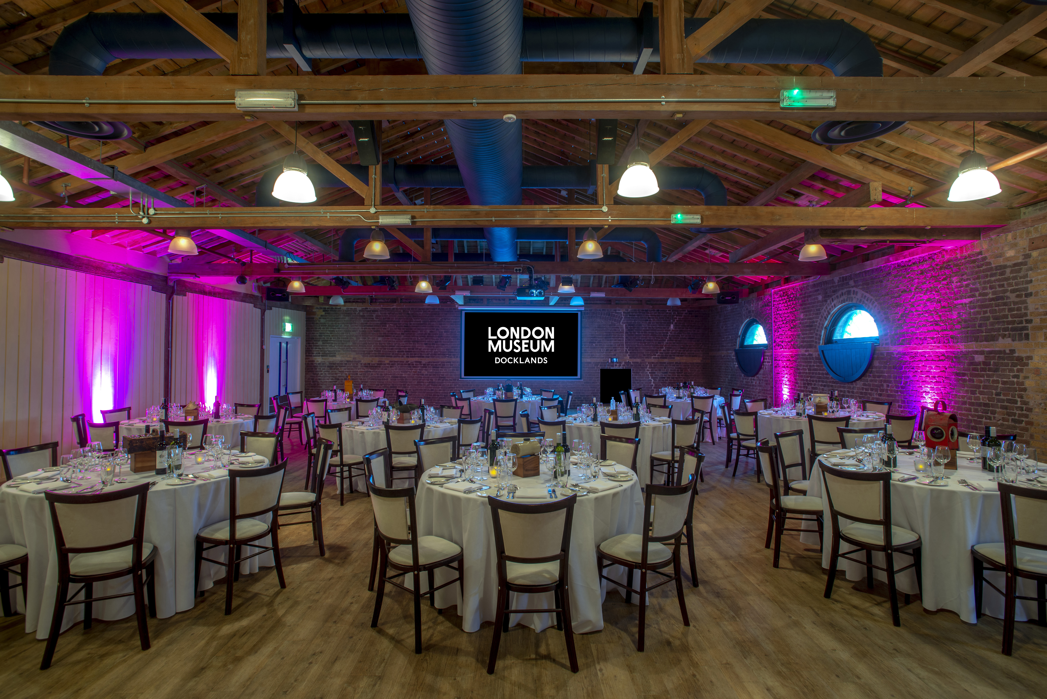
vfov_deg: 70.5
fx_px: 495
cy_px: 350
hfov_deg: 93.3
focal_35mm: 17
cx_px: 524
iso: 80
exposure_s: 6
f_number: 11
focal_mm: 17
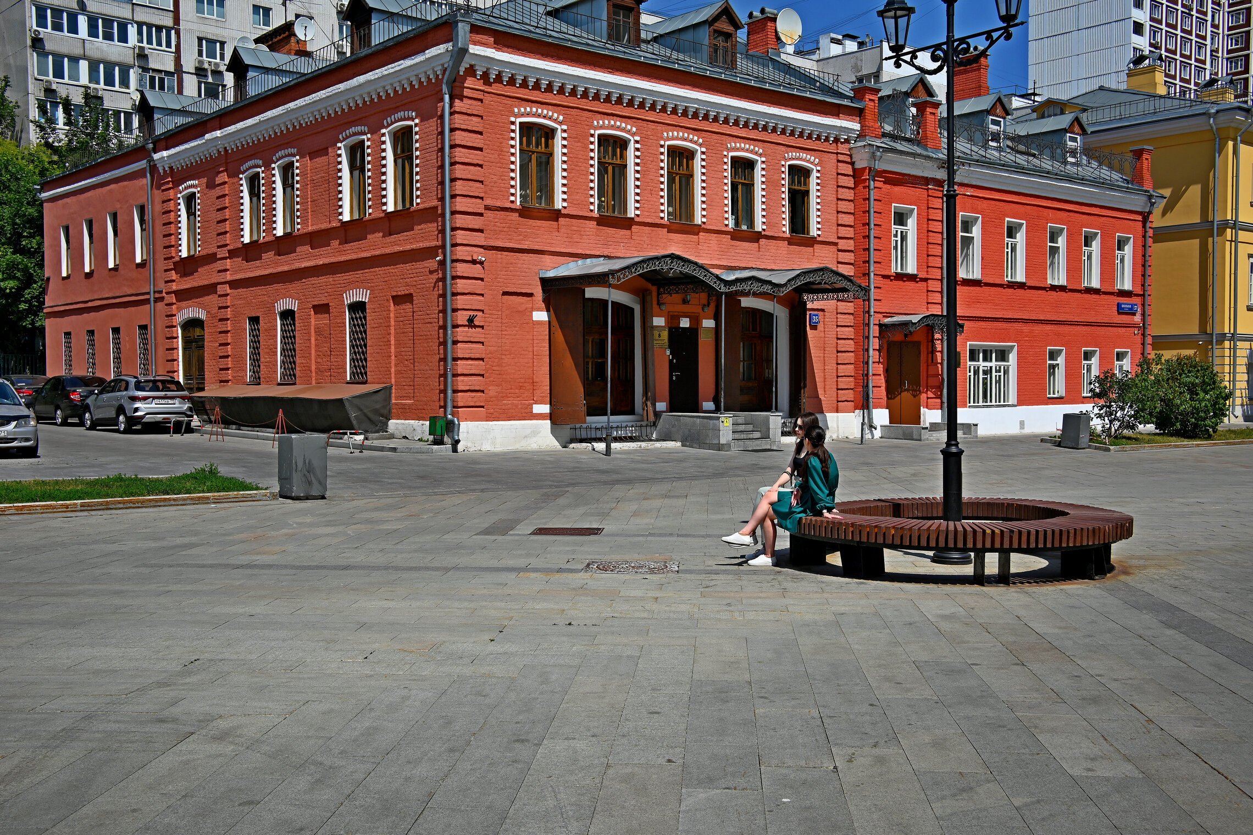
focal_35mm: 35
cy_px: 418
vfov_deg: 37.9
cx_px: 626
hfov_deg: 54.4
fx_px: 1218
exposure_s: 1/200
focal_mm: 35
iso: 100
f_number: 11
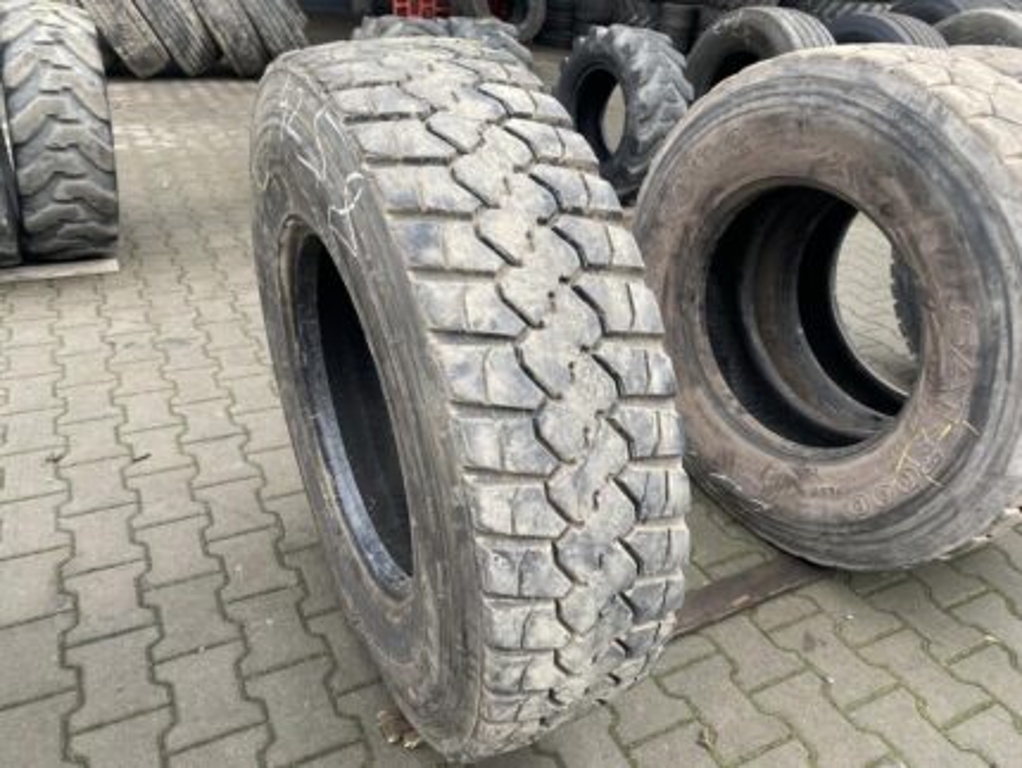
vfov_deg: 53.1
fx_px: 768
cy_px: 384
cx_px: 511
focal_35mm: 26
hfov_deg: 67.3
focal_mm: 4.25
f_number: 1.8
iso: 64
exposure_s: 1/121
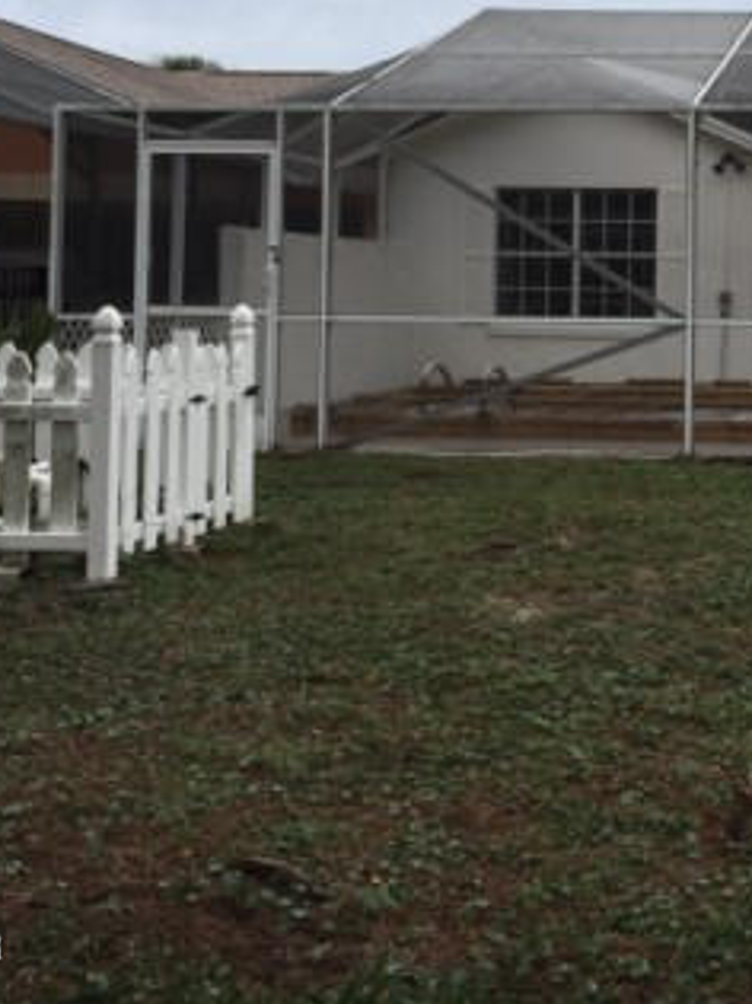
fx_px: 1710
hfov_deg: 23.6
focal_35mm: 59
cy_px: 245
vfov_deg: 32.1
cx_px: 771
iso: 32
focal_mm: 4.15
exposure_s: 1/41
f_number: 2.2
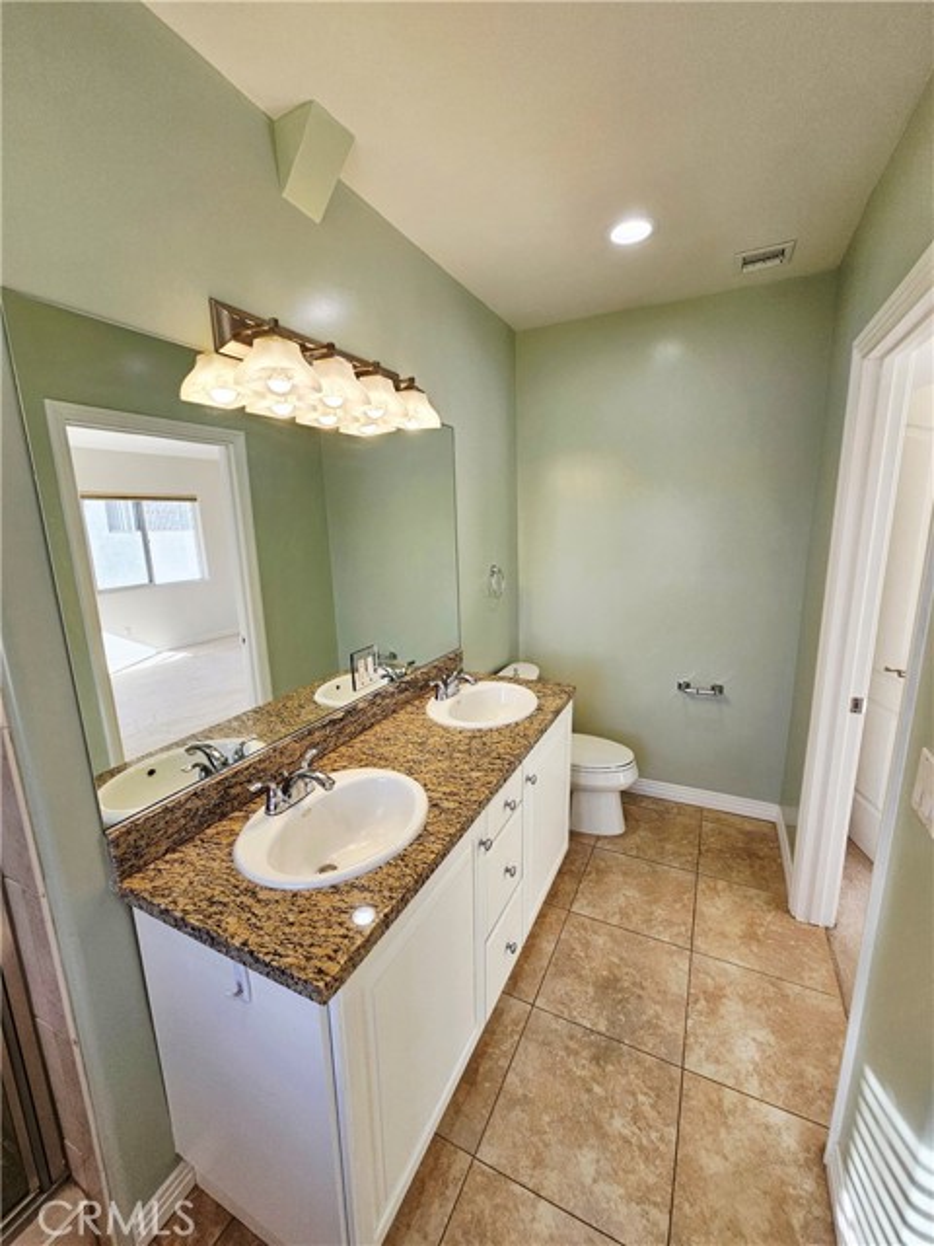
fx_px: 468
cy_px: 623
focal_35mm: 13
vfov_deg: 106.2
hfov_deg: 89.9
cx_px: 467
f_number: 2.2
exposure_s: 1/149
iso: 50
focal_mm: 2.2
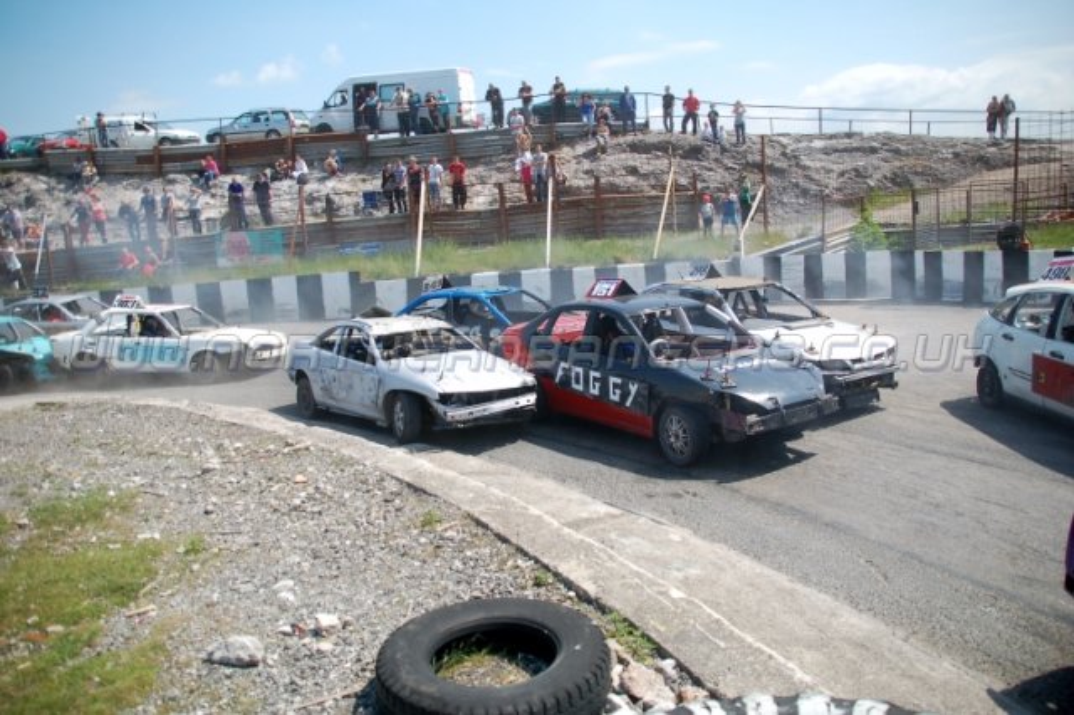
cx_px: 537
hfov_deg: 67.4
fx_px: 805
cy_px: 358
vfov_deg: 47.9
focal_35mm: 27
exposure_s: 1/1000
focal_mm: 18
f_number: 4
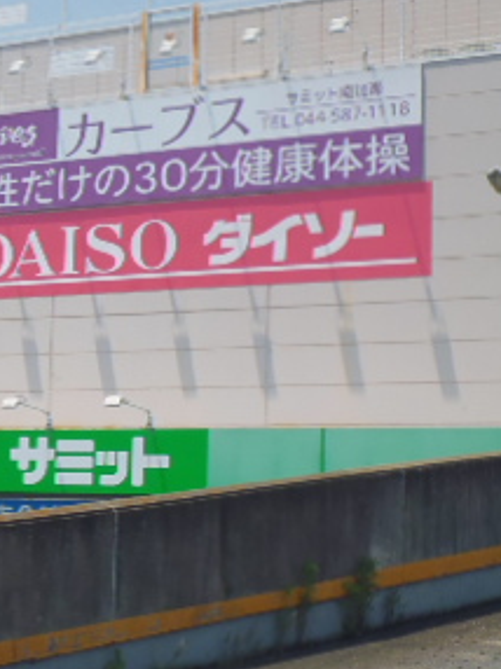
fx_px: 1991
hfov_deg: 13.7
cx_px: -204
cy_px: 332
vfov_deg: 19.1
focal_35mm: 103
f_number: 11
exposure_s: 1/125
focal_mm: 8.1
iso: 160
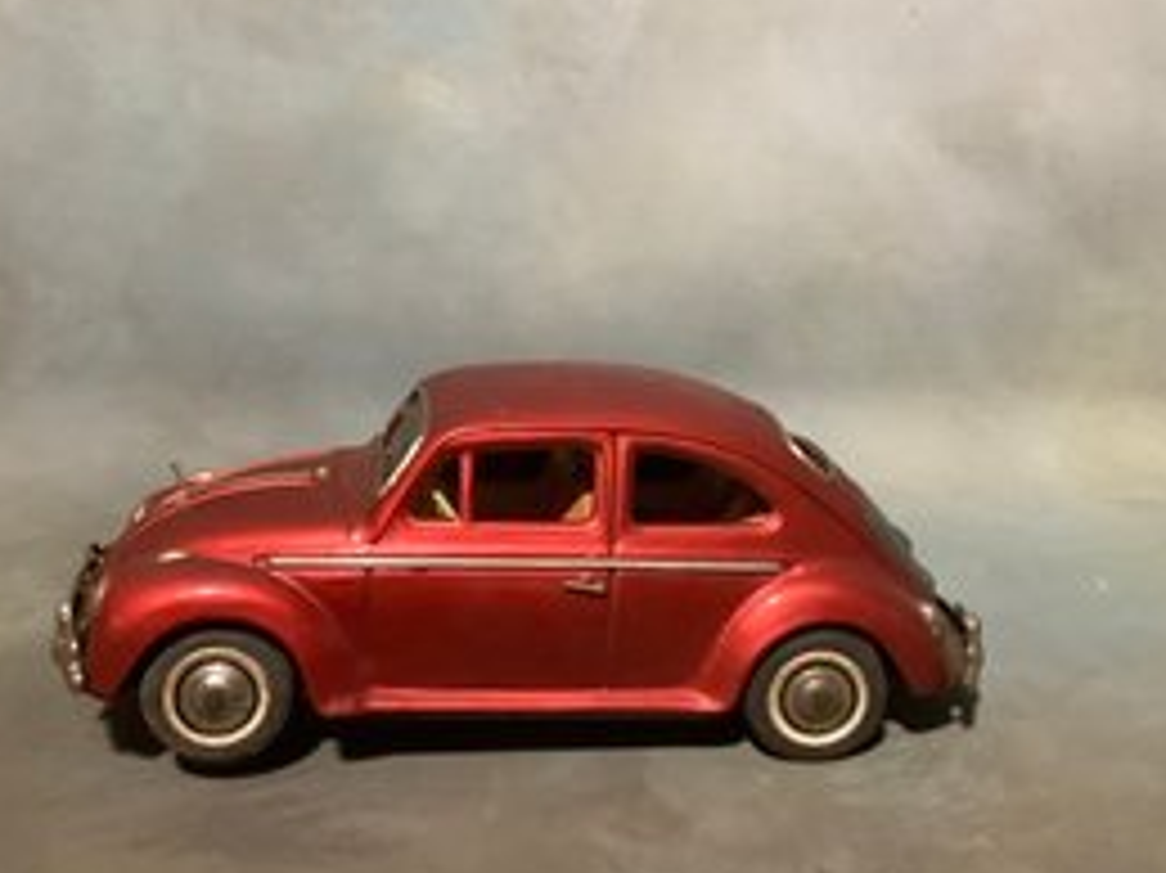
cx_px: 515
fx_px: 1380
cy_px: 398
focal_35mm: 41
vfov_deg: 35.1
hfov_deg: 45.7
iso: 400
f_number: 2.4
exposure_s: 1/30
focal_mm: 3.3
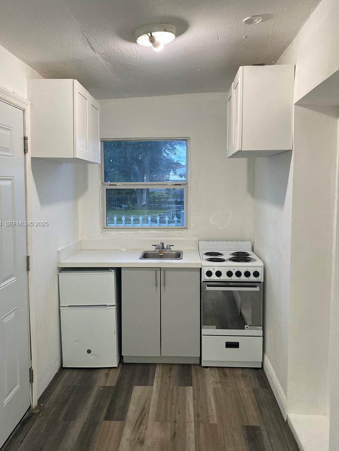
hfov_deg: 48.2
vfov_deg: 61.7
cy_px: 224
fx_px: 379
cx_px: 159
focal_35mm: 29
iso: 125
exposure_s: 1/120
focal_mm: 4.25
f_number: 1.8
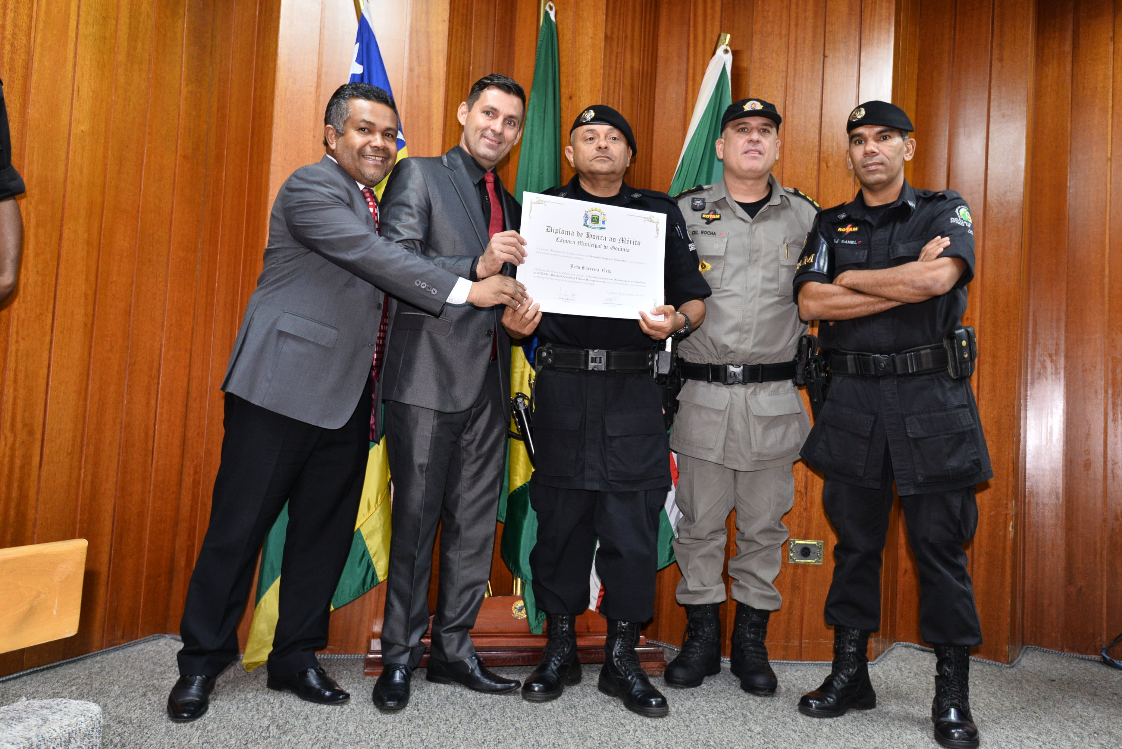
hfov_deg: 63.6
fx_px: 904
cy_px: 374
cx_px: 561
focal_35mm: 29
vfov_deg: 45.0
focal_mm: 29
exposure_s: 1/60
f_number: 4.5
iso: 1250
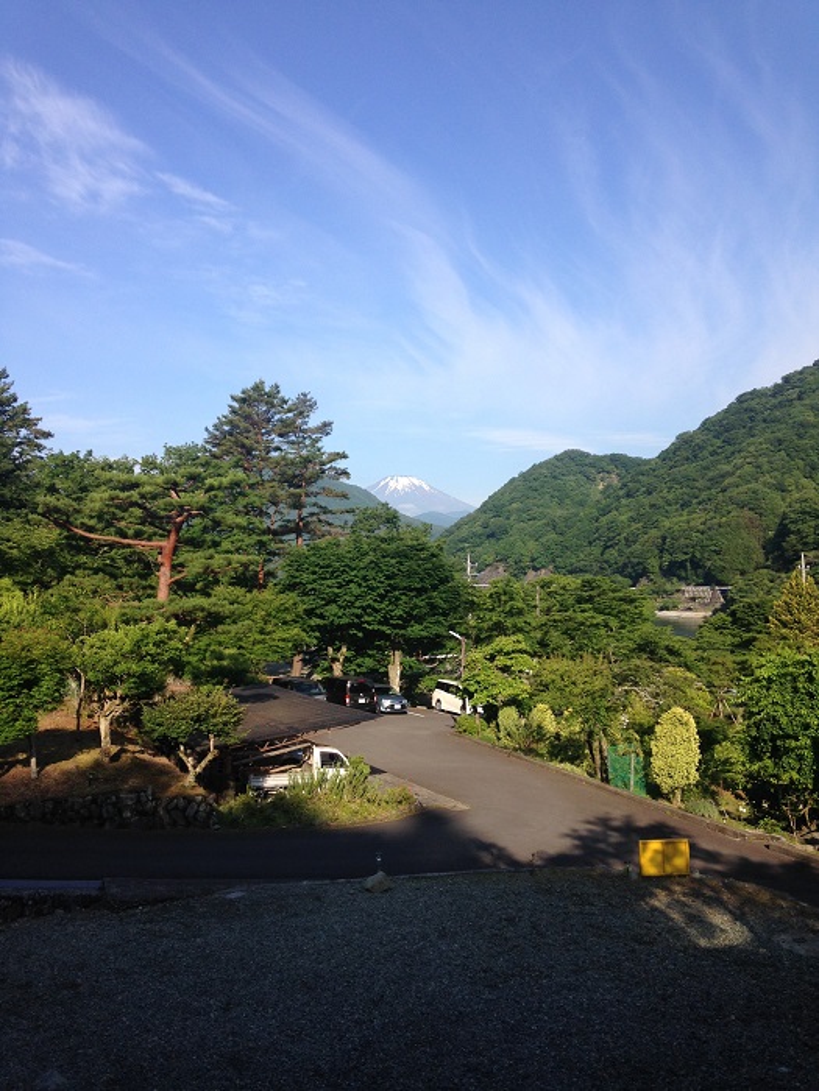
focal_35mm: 33
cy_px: 546
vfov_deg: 55.4
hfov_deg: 42.9
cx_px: 410
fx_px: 1041
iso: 50
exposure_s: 1/1130
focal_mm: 4.12
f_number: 2.4
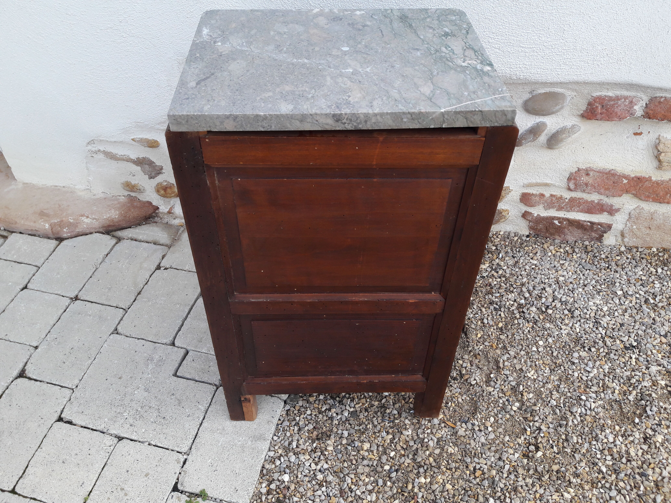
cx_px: 336
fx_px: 543
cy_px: 252
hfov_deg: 63.4
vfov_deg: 49.7
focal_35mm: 28
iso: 40
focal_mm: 3.7
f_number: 1.9
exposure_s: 1/113
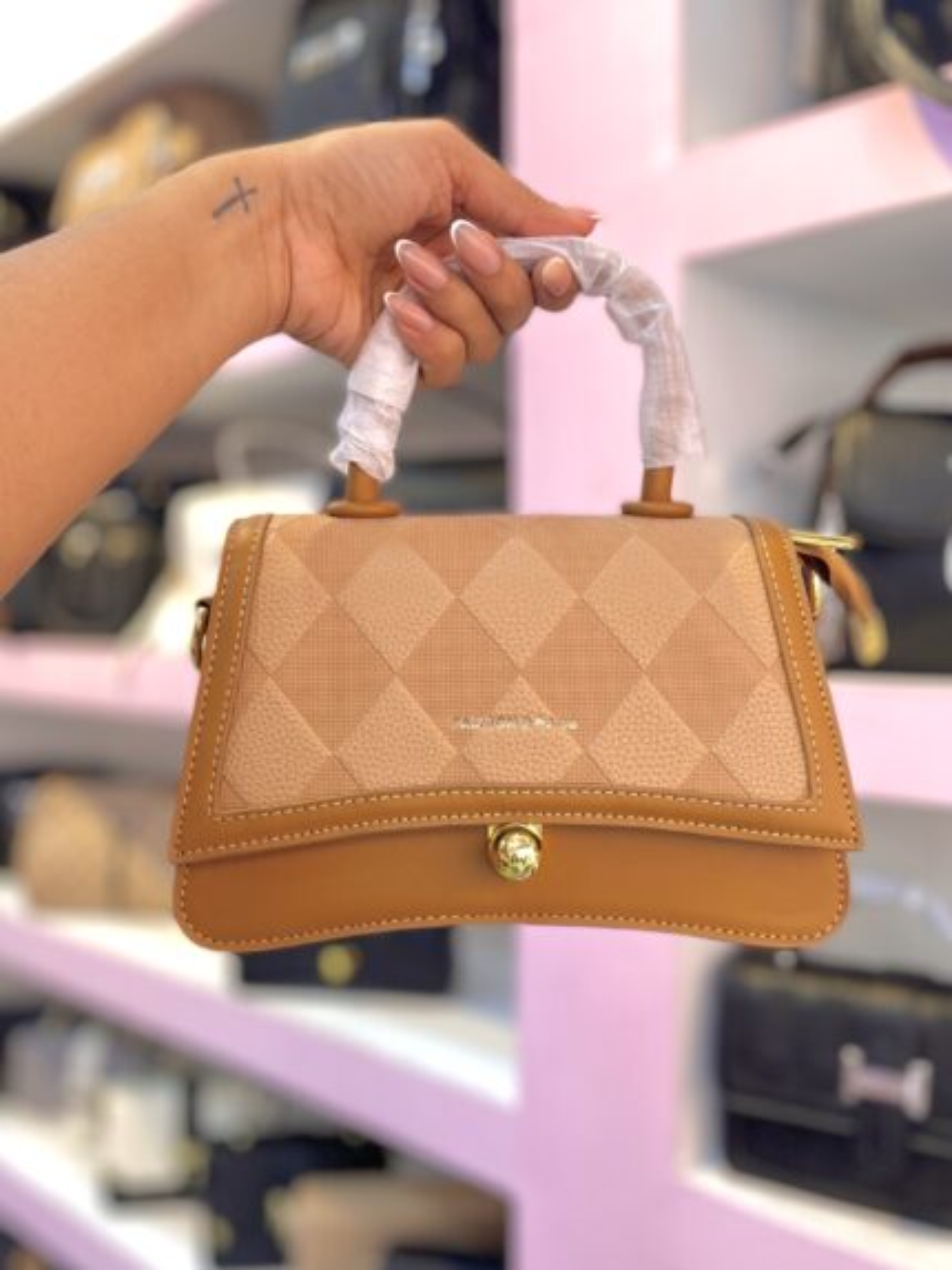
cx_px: 476
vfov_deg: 67.3
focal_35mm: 26
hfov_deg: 53.1
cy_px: 635
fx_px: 953
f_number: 1.6
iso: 32
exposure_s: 1/126
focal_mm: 4.2
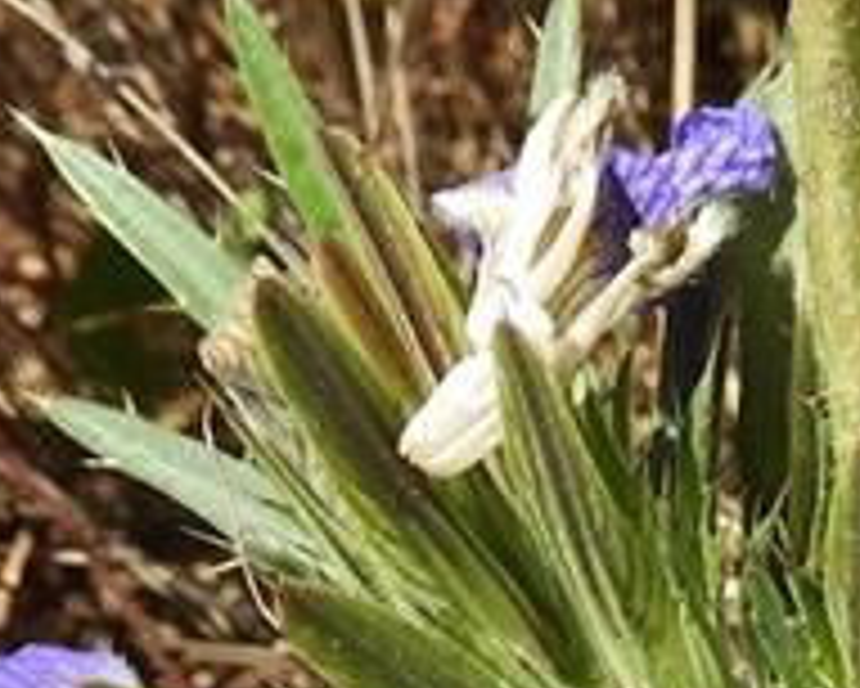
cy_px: 911
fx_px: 3361
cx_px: 700
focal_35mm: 132
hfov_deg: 14.5
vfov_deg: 11.4
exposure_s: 1/1000
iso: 100
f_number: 3.3
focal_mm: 4.3
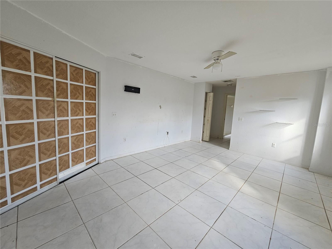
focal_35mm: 13
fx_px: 125
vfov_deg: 89.9
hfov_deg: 106.2
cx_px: 166
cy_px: 124
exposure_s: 1/77.4
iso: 80
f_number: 2.2
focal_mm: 2.2
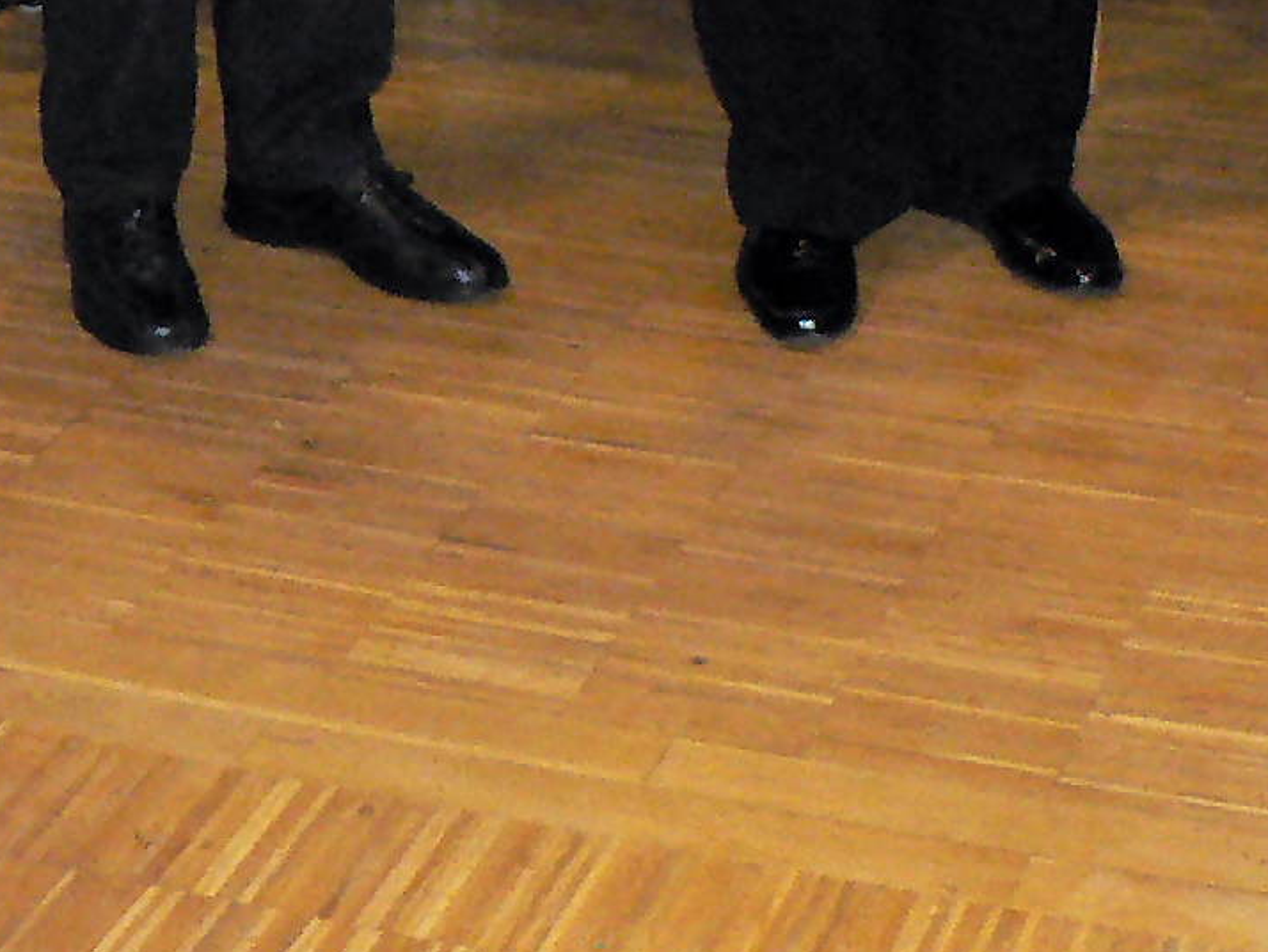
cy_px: -558
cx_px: 119
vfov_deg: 11.0
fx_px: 4727
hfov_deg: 15.1
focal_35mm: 129
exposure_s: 1/30
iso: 400
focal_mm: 6
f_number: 2.8
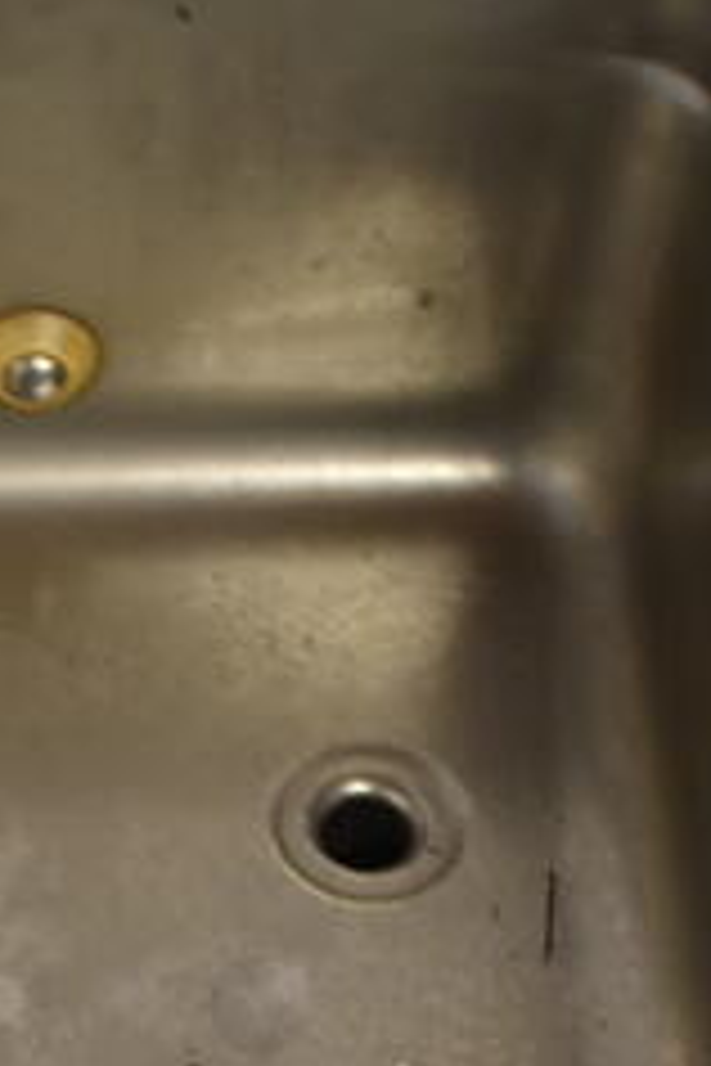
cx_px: 0
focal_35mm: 104
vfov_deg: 18.8
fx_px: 3081
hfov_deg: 13.0
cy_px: 1185
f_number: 3.5
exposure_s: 1/30
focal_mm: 18
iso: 640
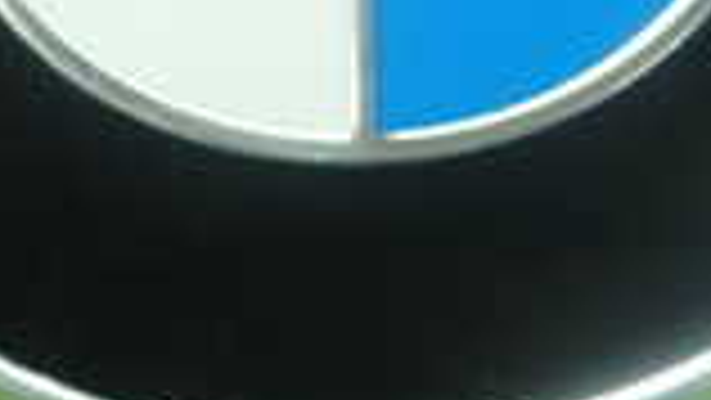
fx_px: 2339
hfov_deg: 17.3
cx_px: 369
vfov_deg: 9.6
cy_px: -108
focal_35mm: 124
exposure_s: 1/125
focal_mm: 5.5
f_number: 2.3
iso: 400
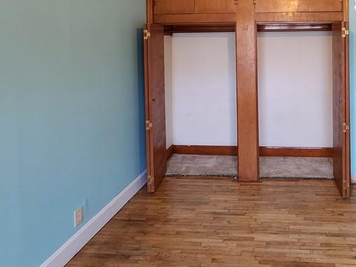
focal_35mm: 26
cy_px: 40
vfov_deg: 48.9
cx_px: 274
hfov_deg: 62.8
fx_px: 267
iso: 500
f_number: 2.2
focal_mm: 2.2
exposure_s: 1/30
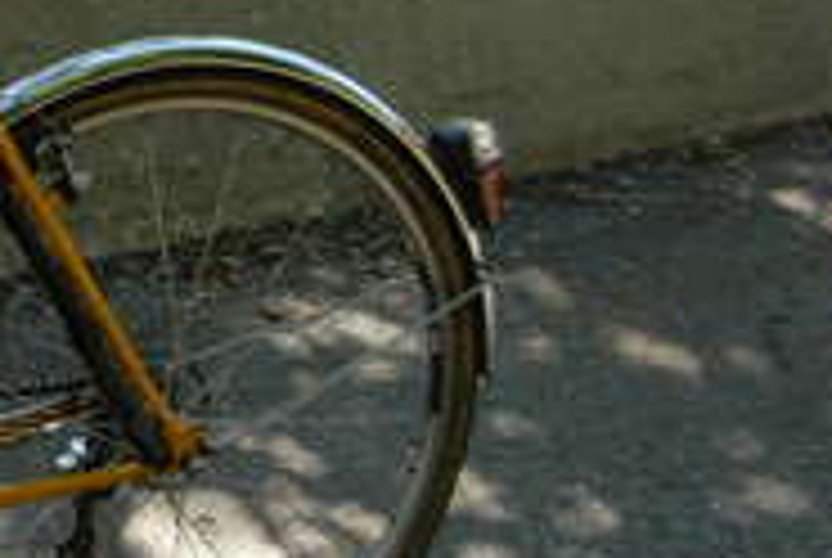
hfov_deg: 14.7
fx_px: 2963
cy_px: -63
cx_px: -486
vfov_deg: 10.6
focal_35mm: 128
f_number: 2.9
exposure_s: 1/279
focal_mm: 6.3
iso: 79
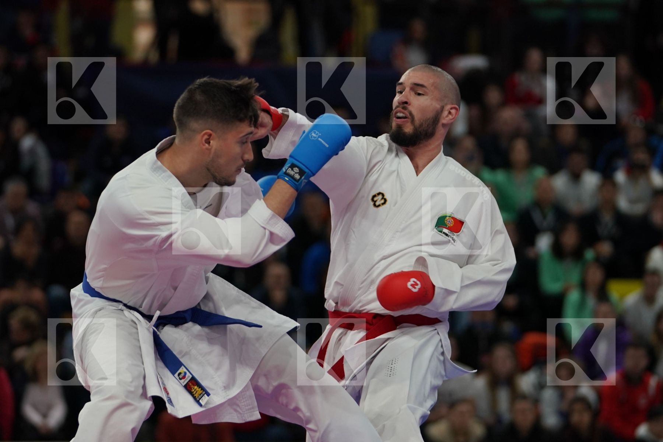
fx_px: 3720
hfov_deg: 10.2
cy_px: 221
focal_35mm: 202
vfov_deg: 6.8
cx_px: 332
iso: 1000
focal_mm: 135
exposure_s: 1/1000
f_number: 2.8
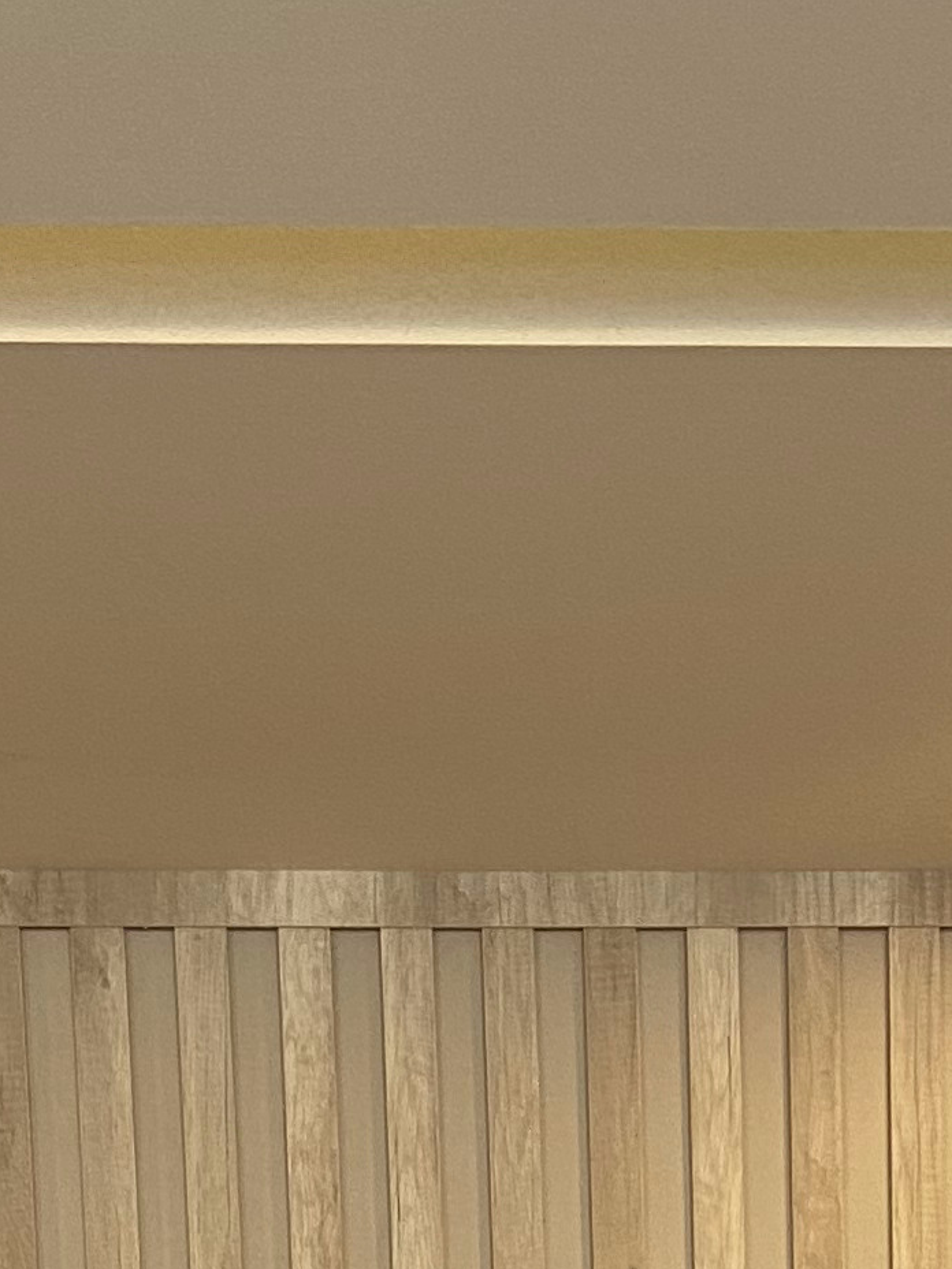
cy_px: 2590
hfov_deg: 13.1
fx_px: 4144
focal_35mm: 113
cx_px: 714
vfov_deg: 14.3
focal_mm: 4.25
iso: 100
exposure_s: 1/50
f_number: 1.8
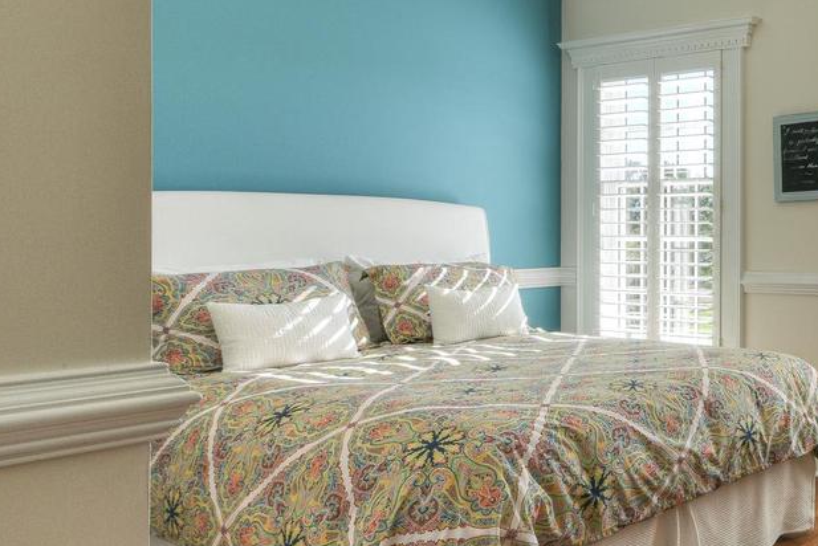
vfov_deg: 37.8
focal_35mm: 35
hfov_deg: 40.9
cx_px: 943
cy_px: 231
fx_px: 796
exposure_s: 1/13
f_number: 22
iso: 100
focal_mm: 15
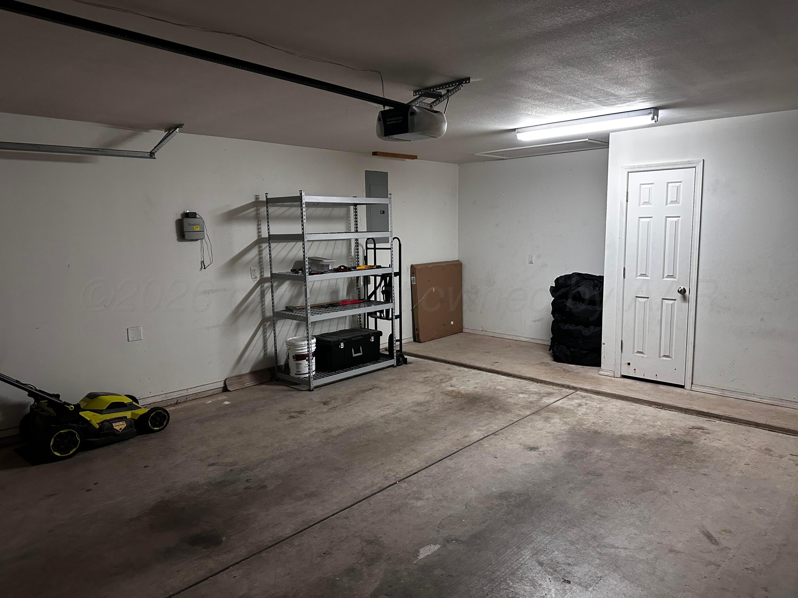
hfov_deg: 71.6
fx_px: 553
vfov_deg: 56.8
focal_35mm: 24
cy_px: 299
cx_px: 399
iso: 500
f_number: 1.78
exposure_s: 1/60
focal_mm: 6.86
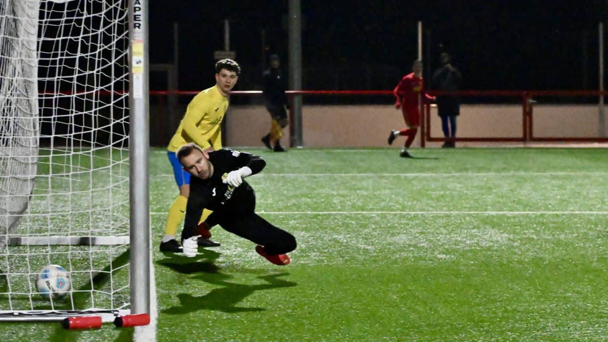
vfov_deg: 6.9
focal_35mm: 176
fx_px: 2837
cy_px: 68
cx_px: 372
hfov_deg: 12.2
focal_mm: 102
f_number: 3.5
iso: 10000
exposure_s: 1/1250
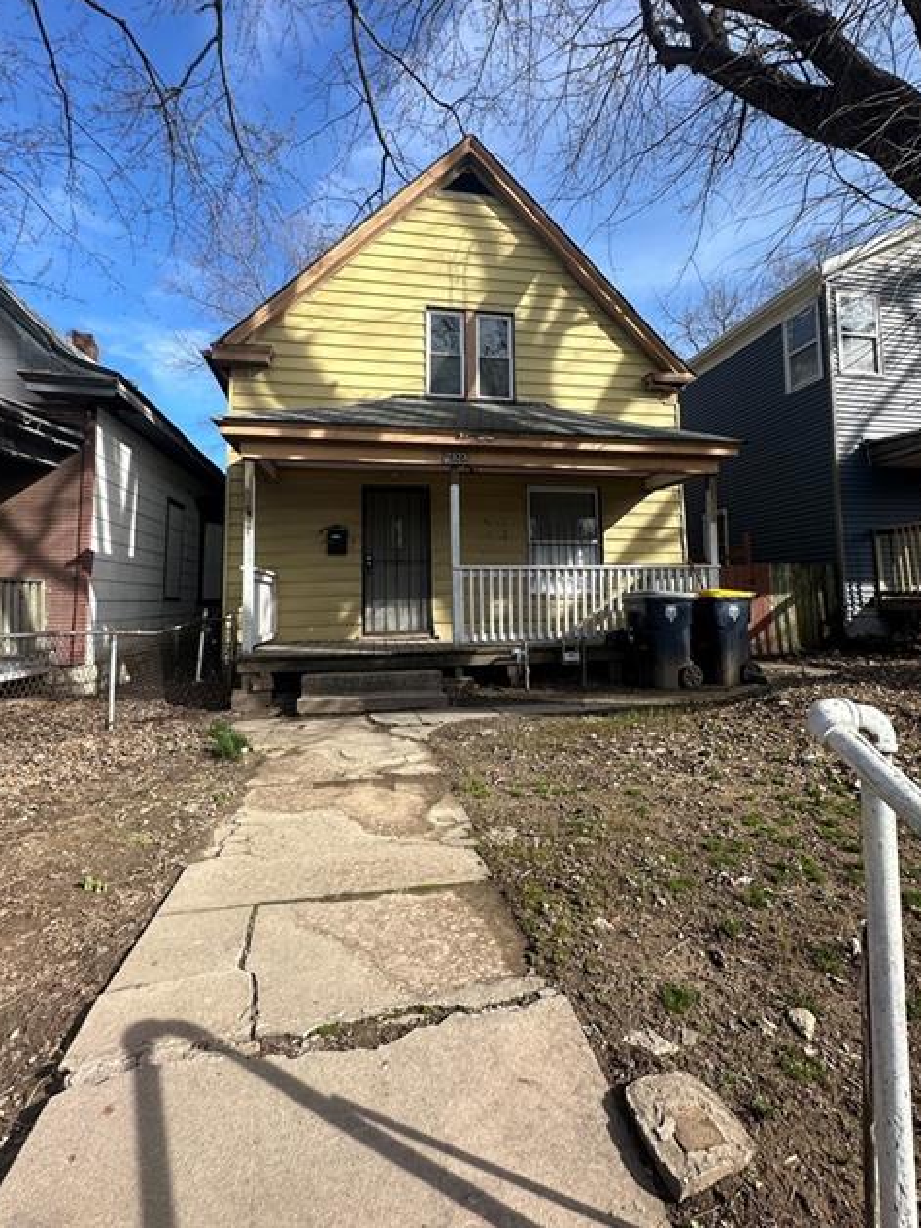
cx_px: 484
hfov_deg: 74.7
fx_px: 603
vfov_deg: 90.7
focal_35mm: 17
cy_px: 546
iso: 50
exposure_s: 1/955
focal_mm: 2.22
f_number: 2.2
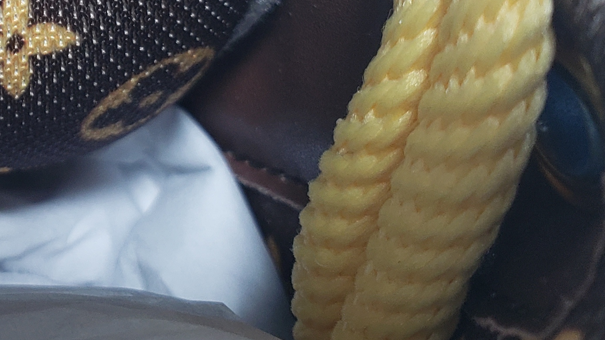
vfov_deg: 14.3
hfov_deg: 22.3
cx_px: -245
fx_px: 1315
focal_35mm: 82
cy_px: -65
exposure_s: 1/109
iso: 50
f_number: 2.4
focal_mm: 4.3
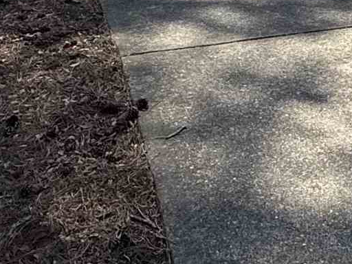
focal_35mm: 84
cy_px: -263
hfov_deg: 22.7
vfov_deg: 14.6
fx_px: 854
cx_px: 317
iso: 64
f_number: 2.2
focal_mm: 2.22
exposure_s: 1/1368
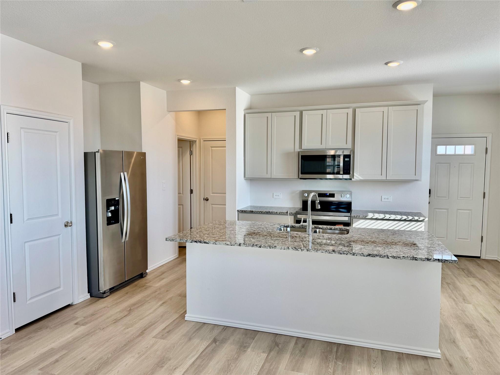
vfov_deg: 56.8
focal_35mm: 24
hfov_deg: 71.6
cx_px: 250
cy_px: 188
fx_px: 347
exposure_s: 1/265
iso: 64
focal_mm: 6.76
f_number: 1.78
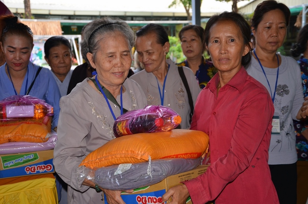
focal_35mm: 52
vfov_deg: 25.7
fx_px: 448
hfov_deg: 37.9
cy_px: 102
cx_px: 154
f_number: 4.5
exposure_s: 1/60
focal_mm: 35
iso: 640
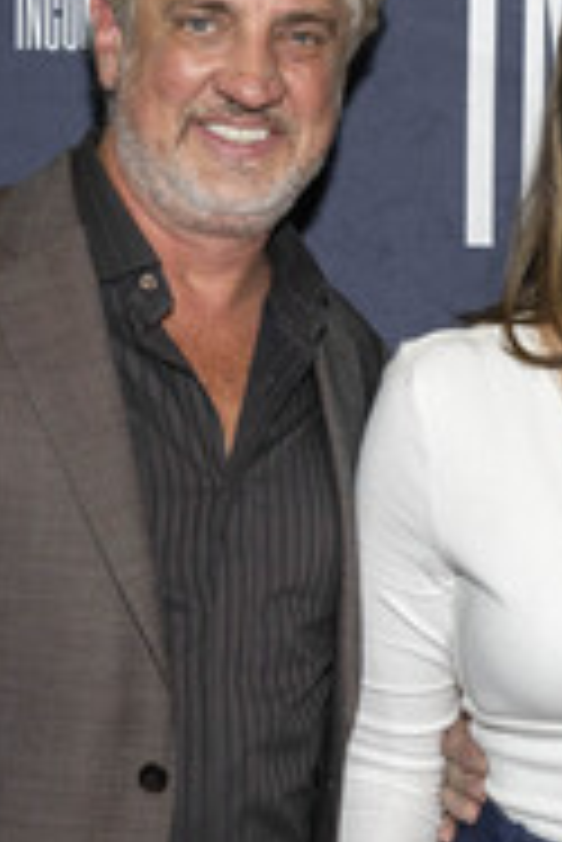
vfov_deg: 21.7
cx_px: 672
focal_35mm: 94
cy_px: 423
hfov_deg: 14.1
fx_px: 2197
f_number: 5.6
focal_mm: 39
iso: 800
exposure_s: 1/200
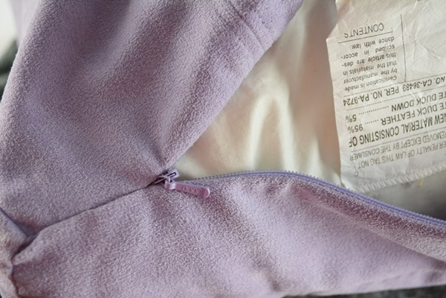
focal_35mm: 54
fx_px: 669
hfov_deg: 36.9
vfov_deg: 25.1
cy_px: 149
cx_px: 223
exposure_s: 1/60
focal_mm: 36
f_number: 5
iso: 400
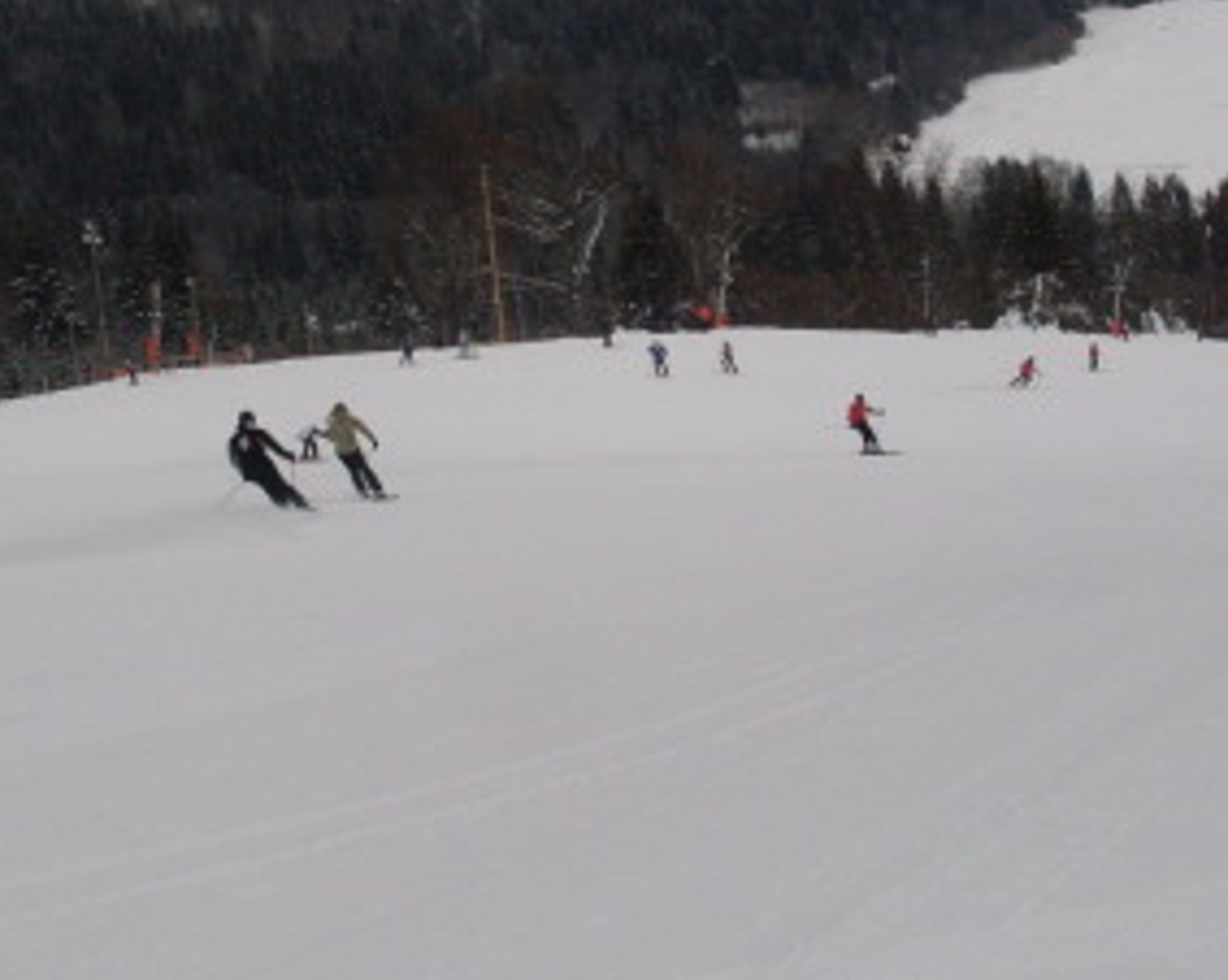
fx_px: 2288
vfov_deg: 24.1
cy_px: 360
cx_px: 538
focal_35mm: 63
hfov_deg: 30.0
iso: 80
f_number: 2.8
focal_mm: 6.3
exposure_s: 1/350
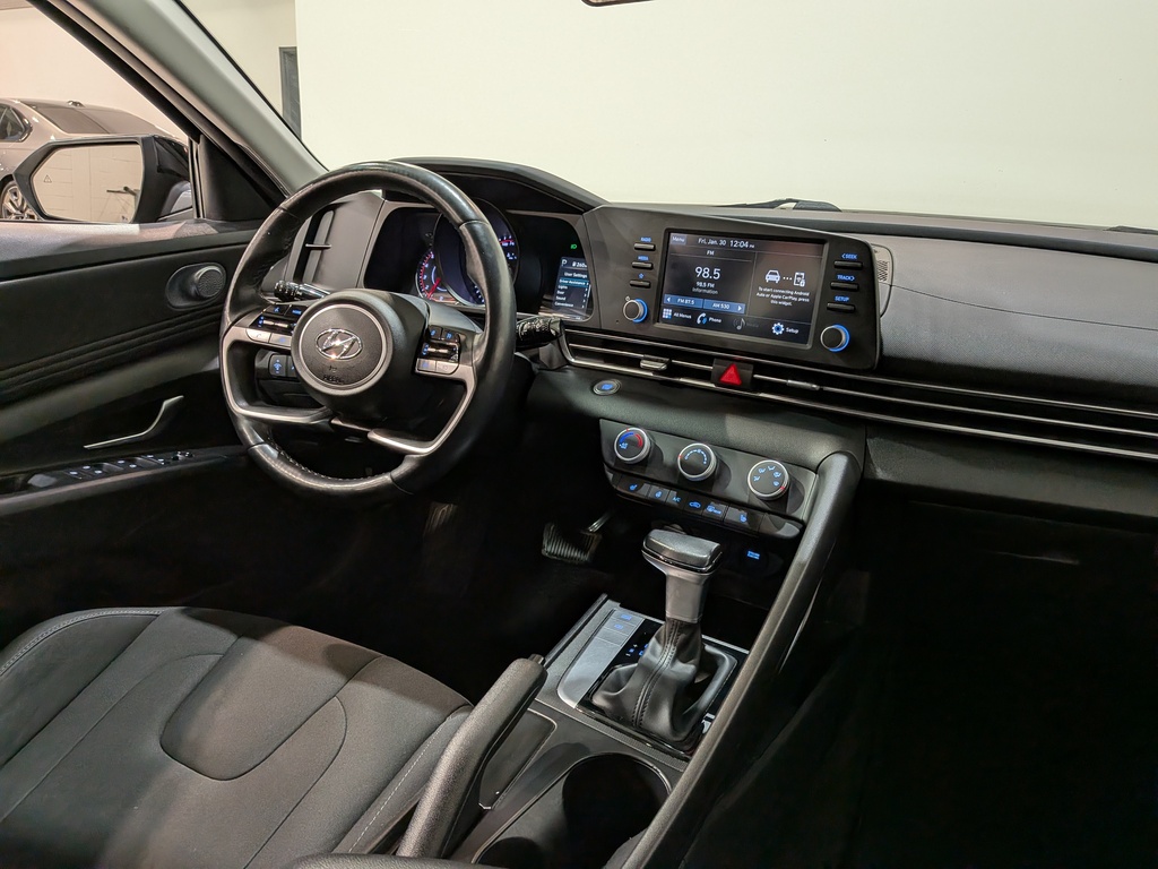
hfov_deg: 71.6
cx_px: 579
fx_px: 803
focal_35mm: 24
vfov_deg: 56.8
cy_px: 434
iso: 101
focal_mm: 4.53
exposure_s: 1/60
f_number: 1.7
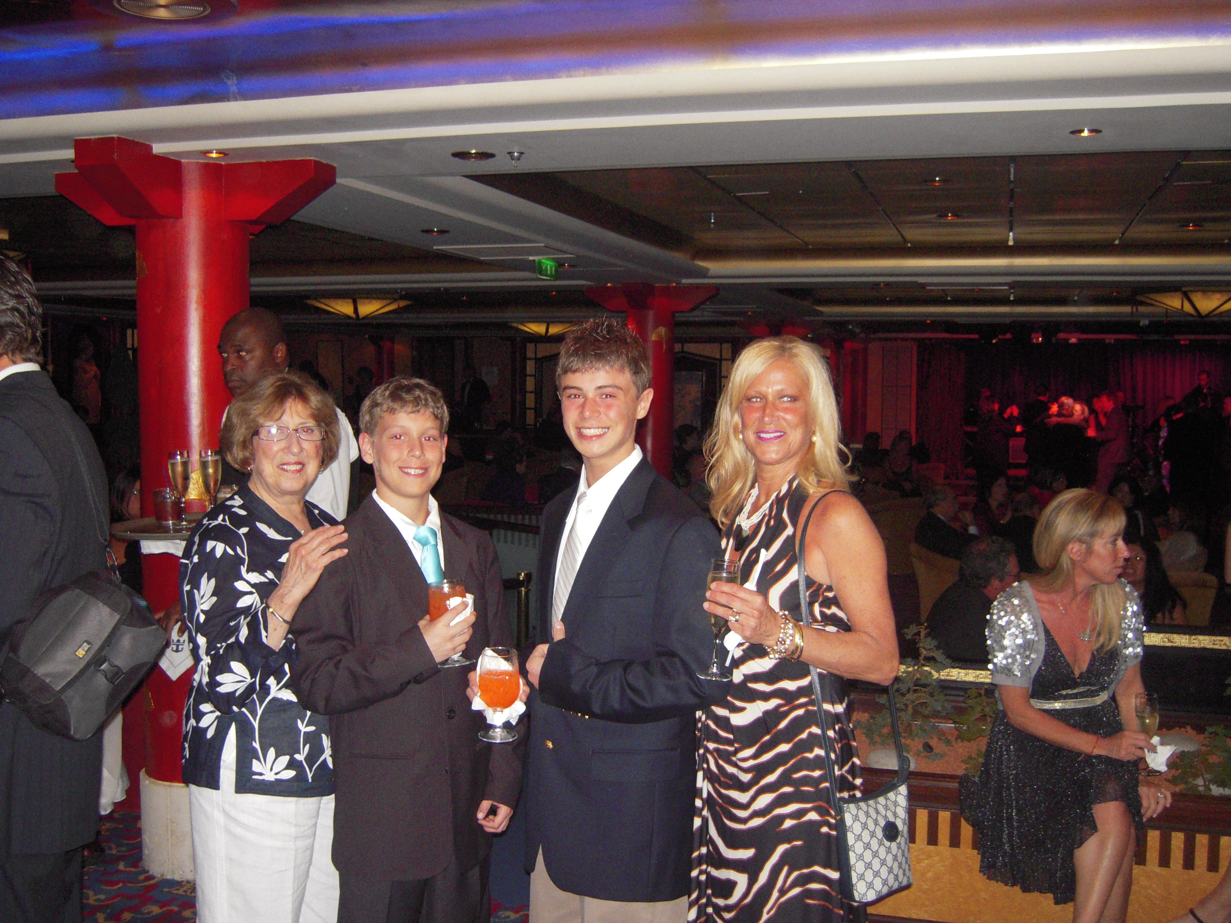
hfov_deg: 50.1
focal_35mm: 37
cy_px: 462
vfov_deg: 38.7
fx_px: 1316
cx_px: 616
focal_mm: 6.5
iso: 640
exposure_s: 1/160
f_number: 3
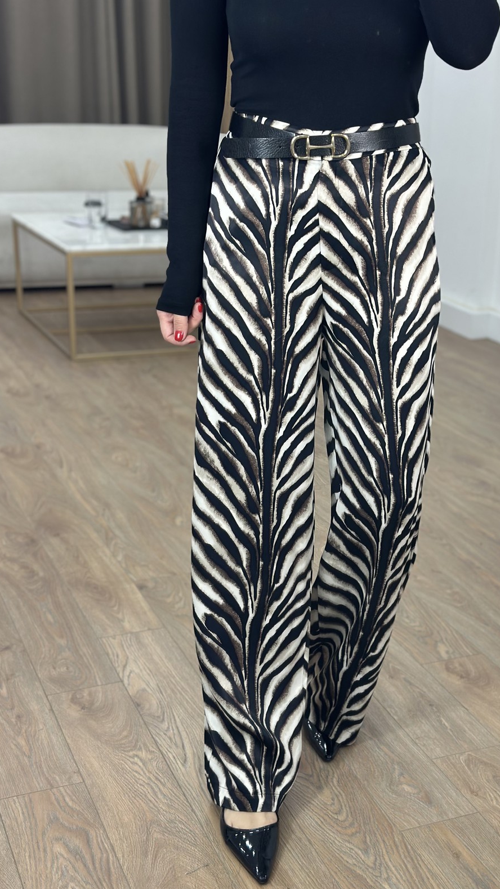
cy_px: 449
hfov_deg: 22.5
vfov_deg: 39.2
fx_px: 1249
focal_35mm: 53
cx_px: 335
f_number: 1.78
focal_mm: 6.86
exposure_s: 1/100
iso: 100
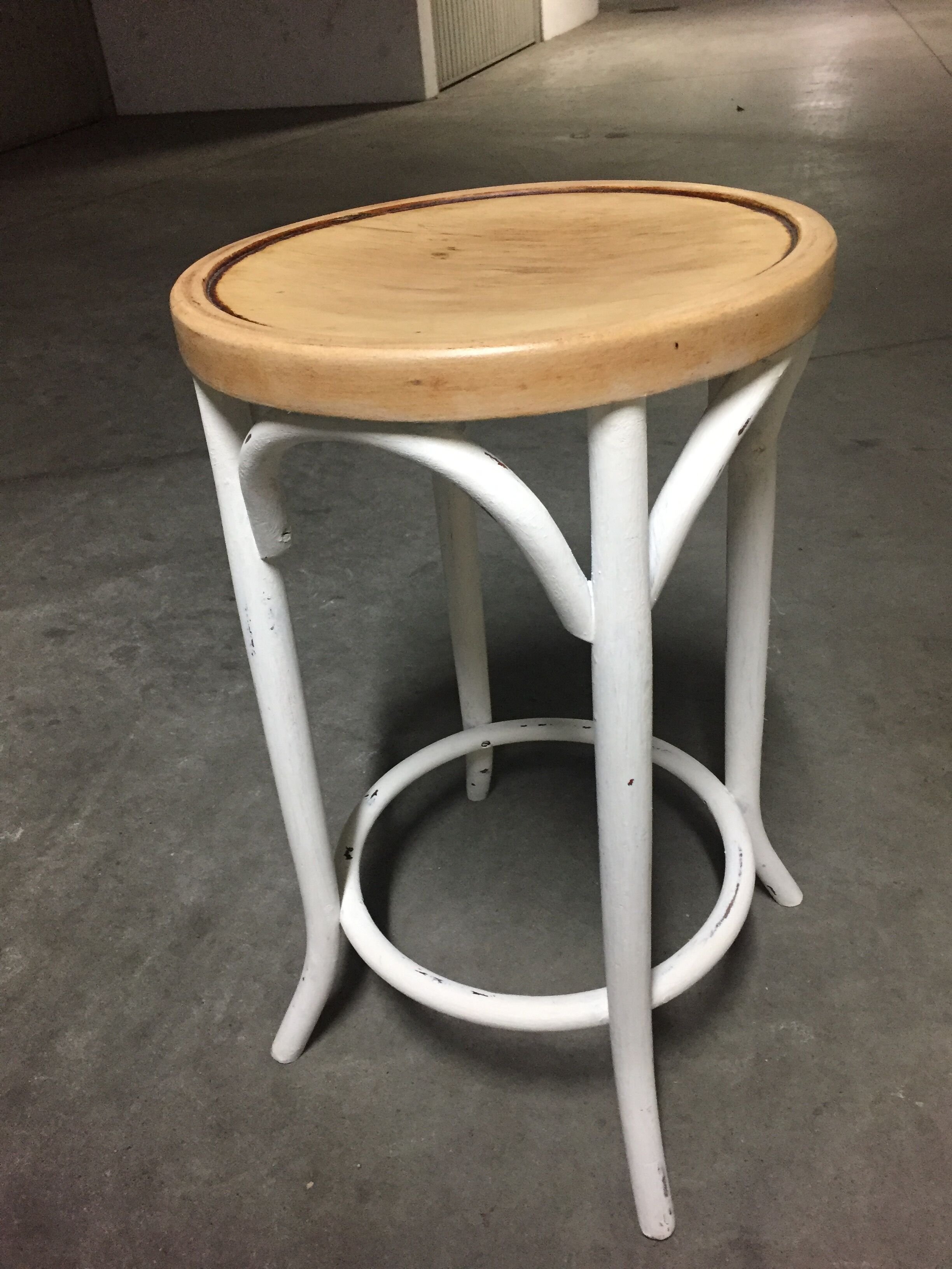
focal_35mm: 29
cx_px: 476
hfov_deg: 48.2
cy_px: 634
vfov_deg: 61.7
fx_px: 1063
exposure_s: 1/33
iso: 250
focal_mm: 4.15
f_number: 2.2
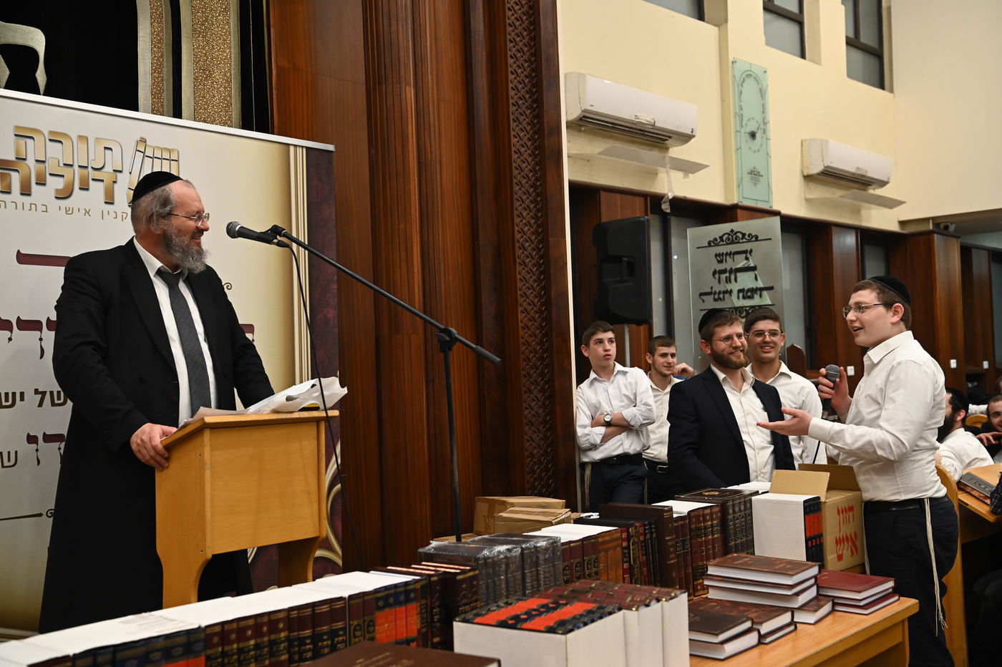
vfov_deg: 31.9
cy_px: 334
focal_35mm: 42
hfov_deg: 46.4
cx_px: 501
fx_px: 1168
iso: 2000
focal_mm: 42
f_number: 5
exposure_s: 1/200
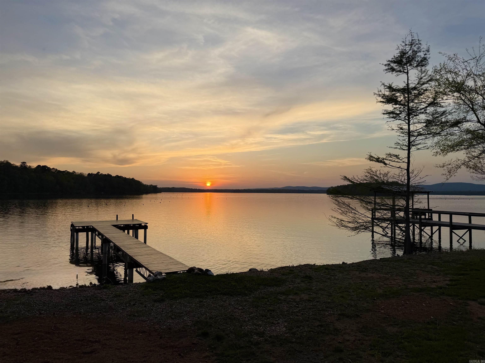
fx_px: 336
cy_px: 182
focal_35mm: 24
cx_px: 242
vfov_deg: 56.8
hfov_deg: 71.6
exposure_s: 1/2525
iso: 80
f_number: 1.78
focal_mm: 6.76
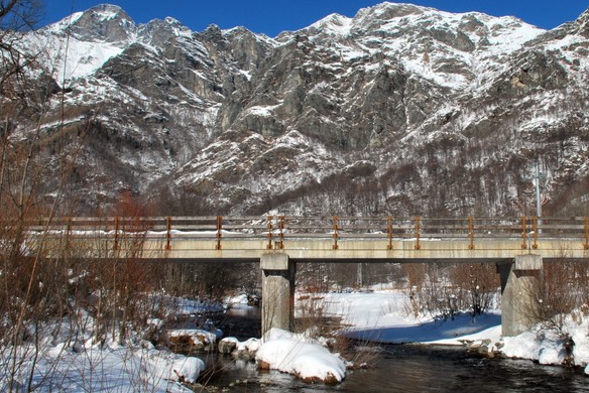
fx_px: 606
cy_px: 195
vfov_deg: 36.0
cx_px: 375
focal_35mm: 37
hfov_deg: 51.2
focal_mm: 18
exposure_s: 1/160
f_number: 16
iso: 200
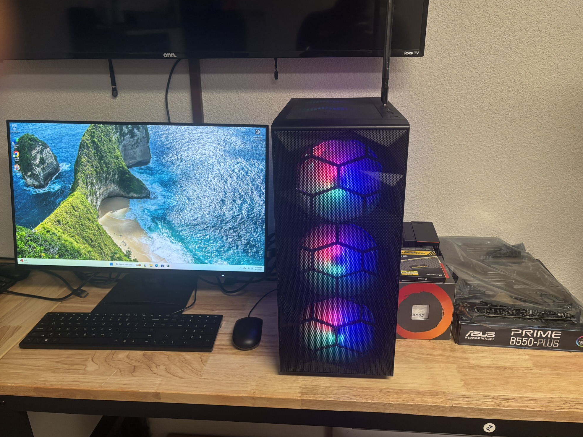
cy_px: 214
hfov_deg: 65.3
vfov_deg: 51.4
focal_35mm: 27
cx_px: 296
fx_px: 455
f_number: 1.6
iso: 160
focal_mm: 5.96
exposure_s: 1/60
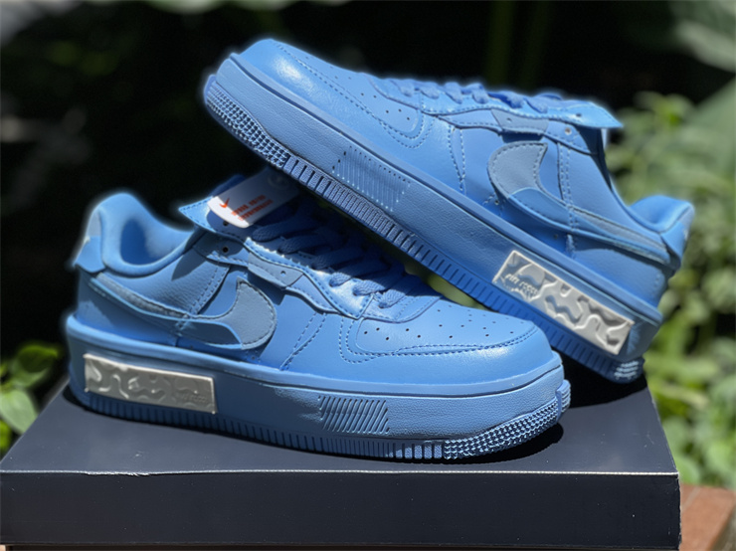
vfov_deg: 22.9
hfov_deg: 30.3
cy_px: 276
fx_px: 1360
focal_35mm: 64
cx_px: 368
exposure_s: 1/1376
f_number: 2.2
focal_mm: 7.5
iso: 32
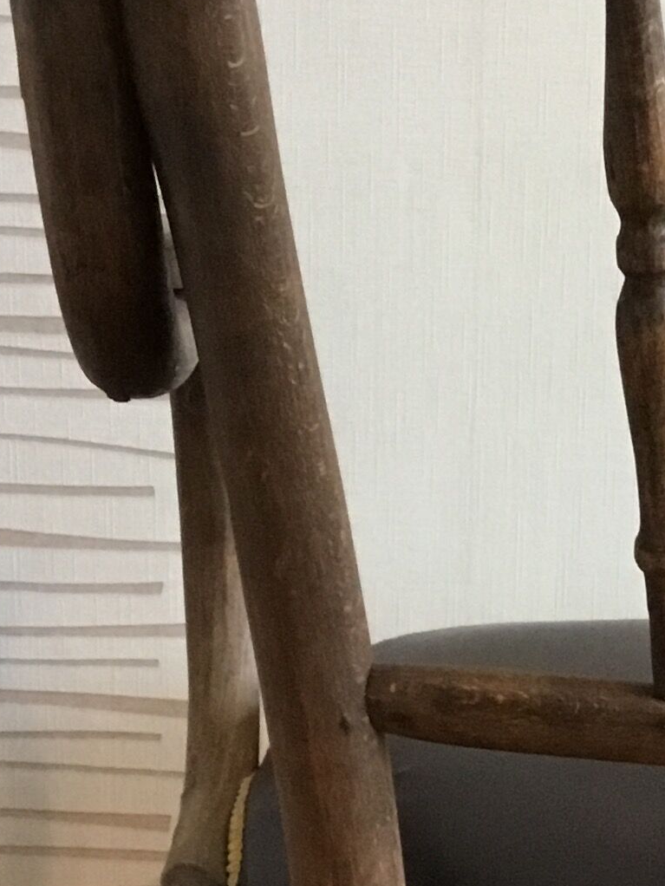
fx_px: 2535
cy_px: 850
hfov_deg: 14.8
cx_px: 618
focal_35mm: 99
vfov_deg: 19.4
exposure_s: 1/17
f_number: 2.4
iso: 200
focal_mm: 3.3
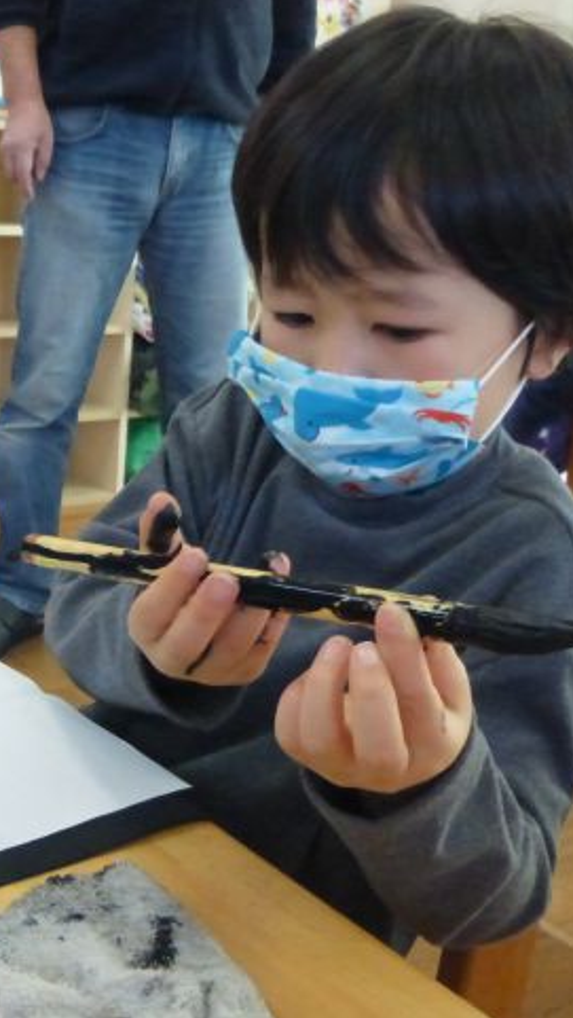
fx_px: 1268
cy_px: 507
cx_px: 20
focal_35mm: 47
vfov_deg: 43.7
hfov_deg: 24.5
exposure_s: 1/160
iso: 1600
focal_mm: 5.6
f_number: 3.4
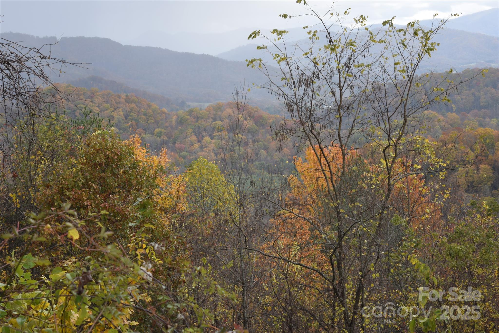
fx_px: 1143
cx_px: 250
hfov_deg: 24.6
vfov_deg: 16.6
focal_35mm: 82
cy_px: 166
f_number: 5.6
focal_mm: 55
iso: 100
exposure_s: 1/125
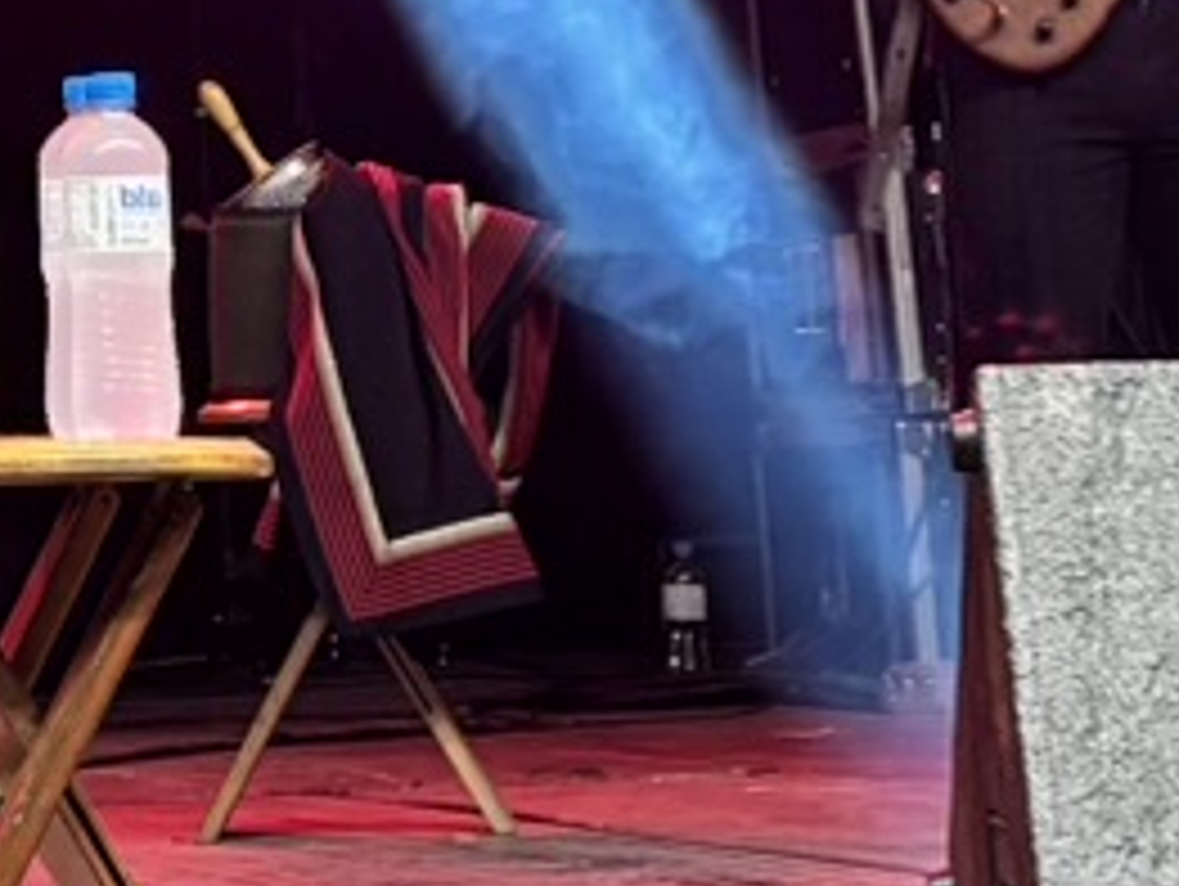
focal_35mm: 203
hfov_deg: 9.6
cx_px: -153
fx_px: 6920
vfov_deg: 6.9
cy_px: -1349
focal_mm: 5.96
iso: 100
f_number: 1.6
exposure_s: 1/47
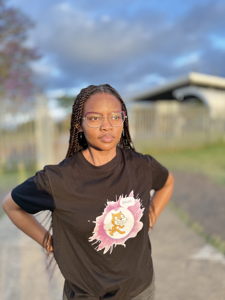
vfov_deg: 71.6
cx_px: 112
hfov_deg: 56.8
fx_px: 208
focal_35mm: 24
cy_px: 150
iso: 100
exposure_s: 1/335
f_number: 1.78
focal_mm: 6.76
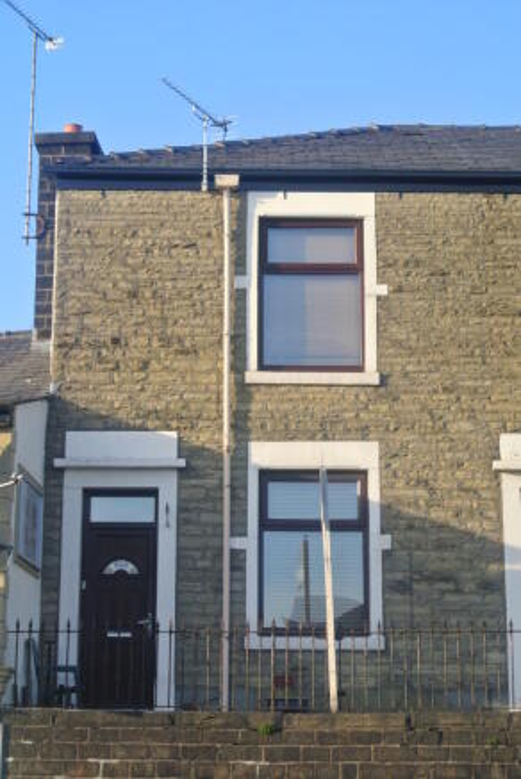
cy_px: 390
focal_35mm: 81
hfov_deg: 16.9
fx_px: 1755
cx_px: 260
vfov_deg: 25.0
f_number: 5.6
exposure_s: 1/125
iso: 100
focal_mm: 30
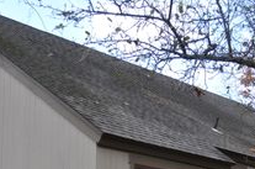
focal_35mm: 87
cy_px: 202
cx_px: 123
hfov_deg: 23.4
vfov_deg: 15.1
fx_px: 615
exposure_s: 1/160
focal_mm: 24
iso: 200
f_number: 6.3
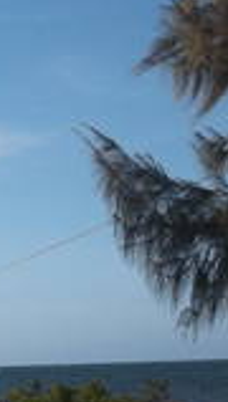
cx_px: -223
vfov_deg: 16.7
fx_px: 1369
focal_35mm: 128
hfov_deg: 9.0
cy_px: 235
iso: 80
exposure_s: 1/640
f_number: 5
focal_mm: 9.3
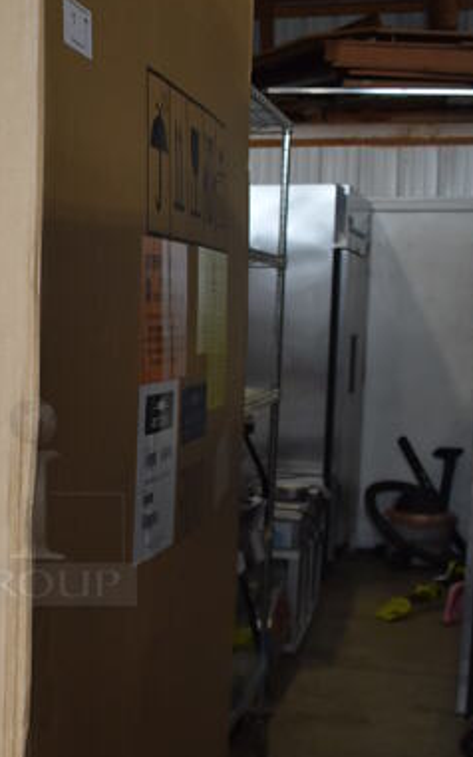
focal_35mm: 66
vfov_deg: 30.9
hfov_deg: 18.7
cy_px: 502
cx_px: -83
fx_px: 1362
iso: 560
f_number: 3.5
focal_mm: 18
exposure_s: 1/250
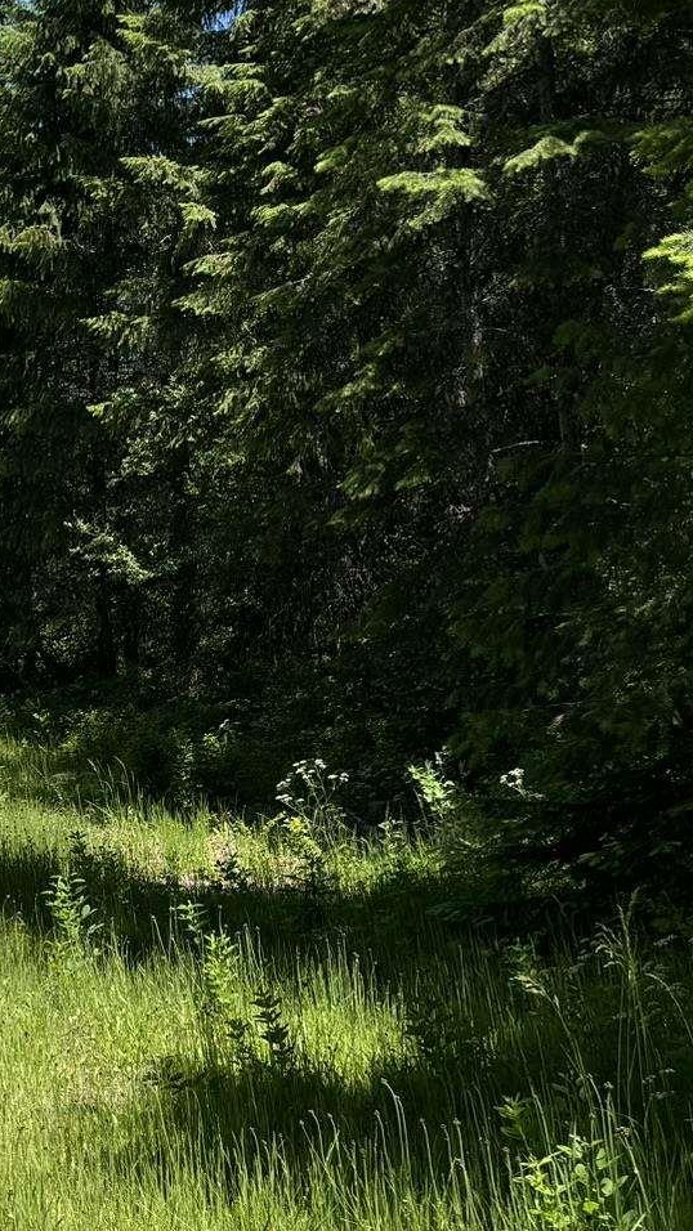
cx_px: -460
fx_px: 1829
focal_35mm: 56
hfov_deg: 18.1
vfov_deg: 37.1
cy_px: 729
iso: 80
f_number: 1.78
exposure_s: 1/2710
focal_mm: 6.76
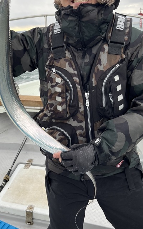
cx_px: 63
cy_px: 86
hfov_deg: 34.4
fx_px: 231
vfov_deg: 52.2
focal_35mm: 37
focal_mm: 5.1
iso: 50
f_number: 1.6
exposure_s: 1/309
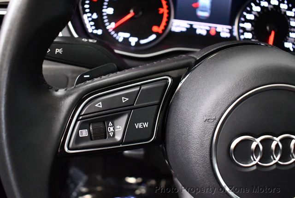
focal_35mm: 36
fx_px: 295
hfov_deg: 53.1
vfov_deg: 37.0
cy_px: 99
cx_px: 148
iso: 5600
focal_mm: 18
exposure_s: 1/60
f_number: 3.5
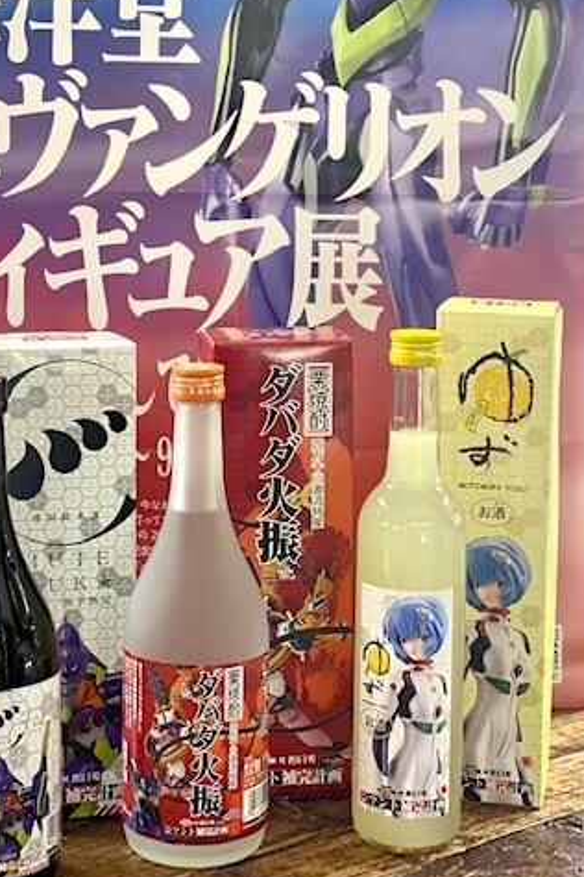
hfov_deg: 18.6
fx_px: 1776
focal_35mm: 73
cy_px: 313
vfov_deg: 27.6
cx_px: 214
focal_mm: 6
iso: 400
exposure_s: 1/30
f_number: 2
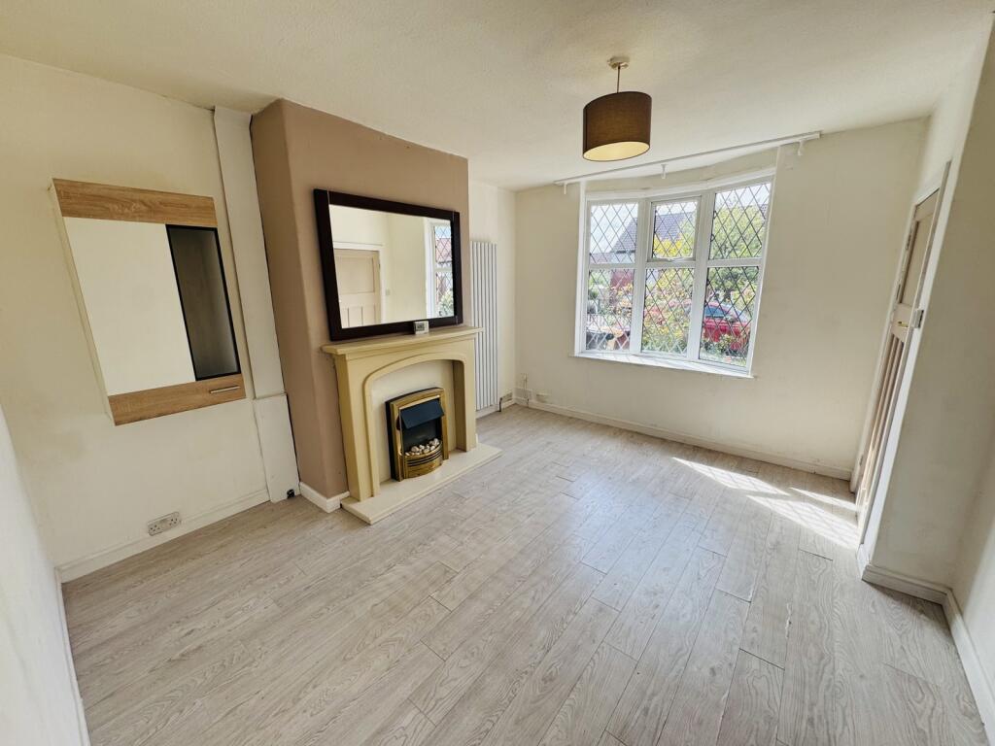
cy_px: 373
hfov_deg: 102.1
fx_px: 402
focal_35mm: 14
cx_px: 498
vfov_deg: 85.7
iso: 40
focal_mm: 2.22
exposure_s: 1/227
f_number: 2.2
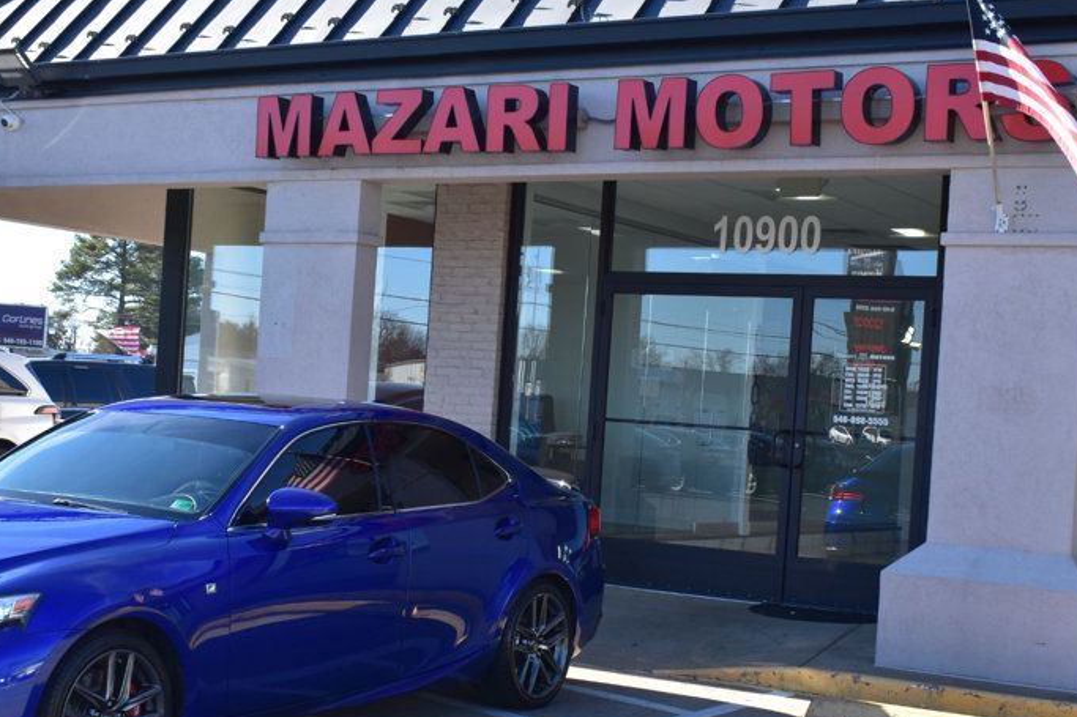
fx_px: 1817
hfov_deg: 33.0
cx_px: 494
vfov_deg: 22.3
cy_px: 446
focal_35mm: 61
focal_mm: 27
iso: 400
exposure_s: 1/250
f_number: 10
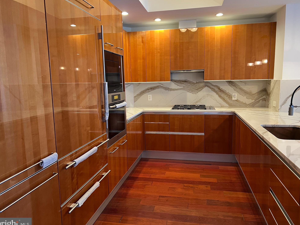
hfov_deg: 65.3
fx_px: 234
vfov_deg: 51.4
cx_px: 149
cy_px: 113
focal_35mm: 27
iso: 250
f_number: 1.5
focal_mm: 5.7
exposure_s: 1/60
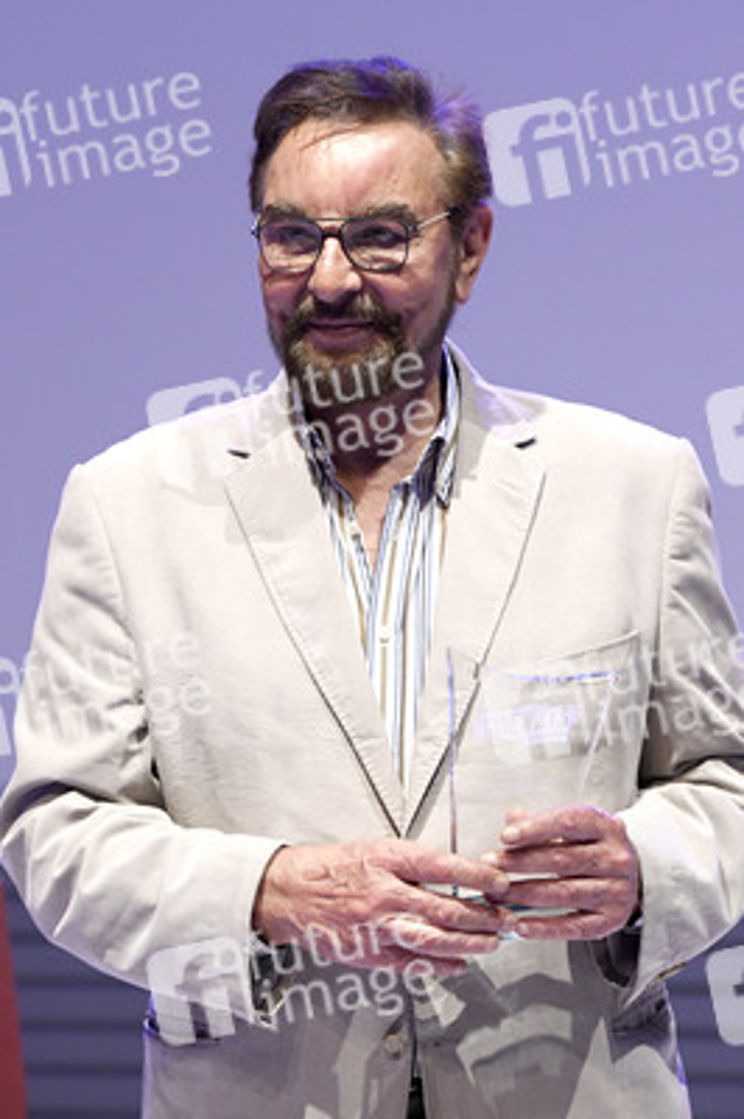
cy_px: 560
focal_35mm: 100
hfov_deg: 13.7
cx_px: 372
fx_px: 3105
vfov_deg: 20.4
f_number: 4
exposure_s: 1/125
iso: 3200
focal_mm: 100
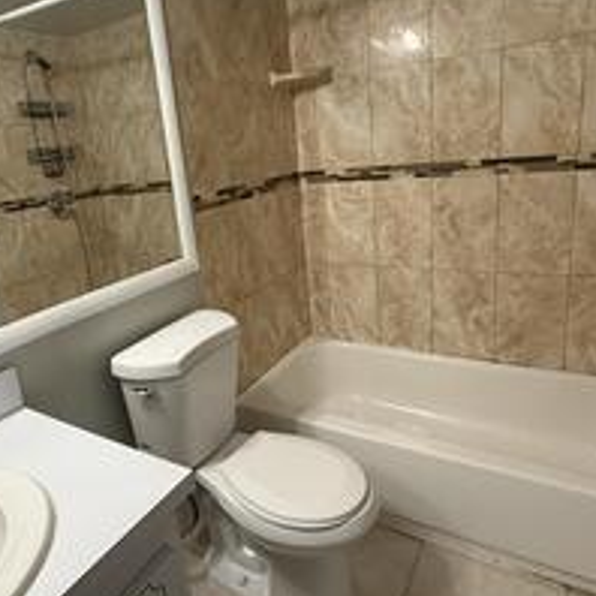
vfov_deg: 62.8
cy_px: 268
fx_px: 487
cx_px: 244
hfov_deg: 62.5
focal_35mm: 25
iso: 400
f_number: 2.2
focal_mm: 2.22
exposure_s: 1/60
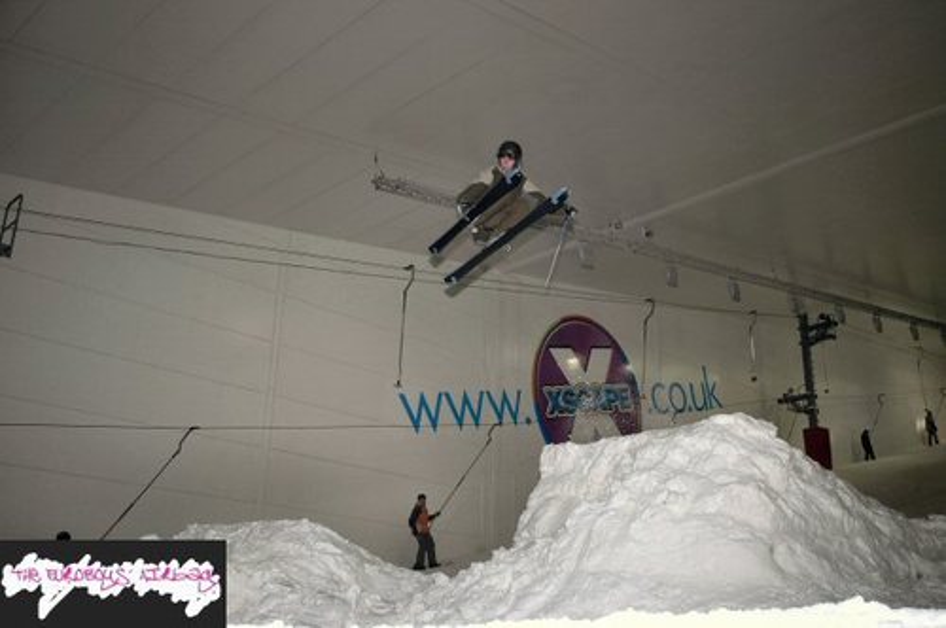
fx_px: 945
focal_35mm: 36
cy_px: 314
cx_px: 473
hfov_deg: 53.2
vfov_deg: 36.8
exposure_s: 1/250
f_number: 4.5
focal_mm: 24
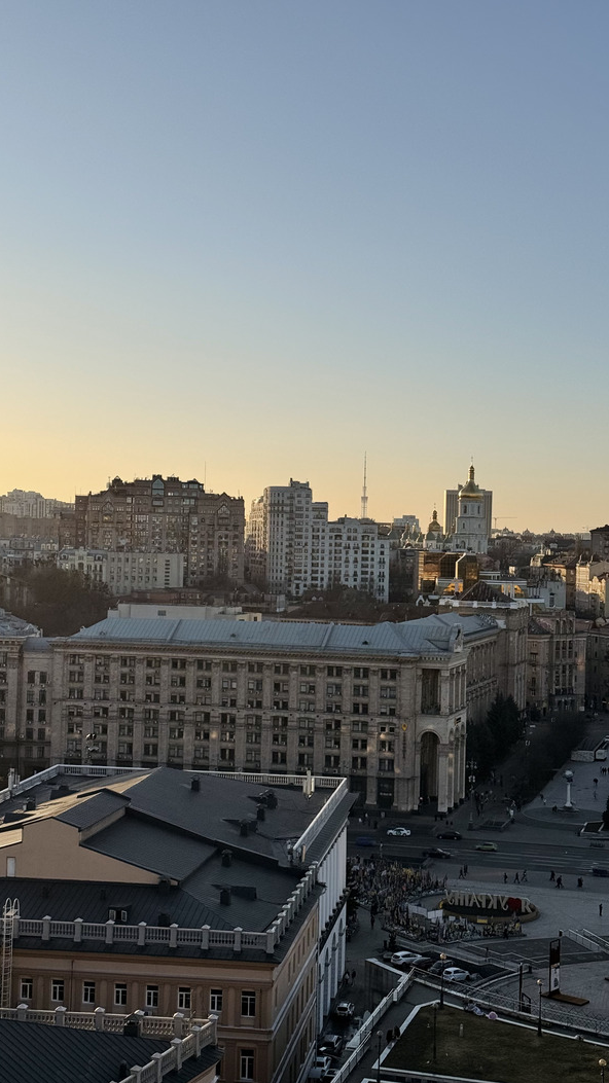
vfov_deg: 39.2
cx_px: 295
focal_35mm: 53
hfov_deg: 22.6
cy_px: 540
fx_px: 1522
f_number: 1.78
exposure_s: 1/6024
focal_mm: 6.76
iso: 64
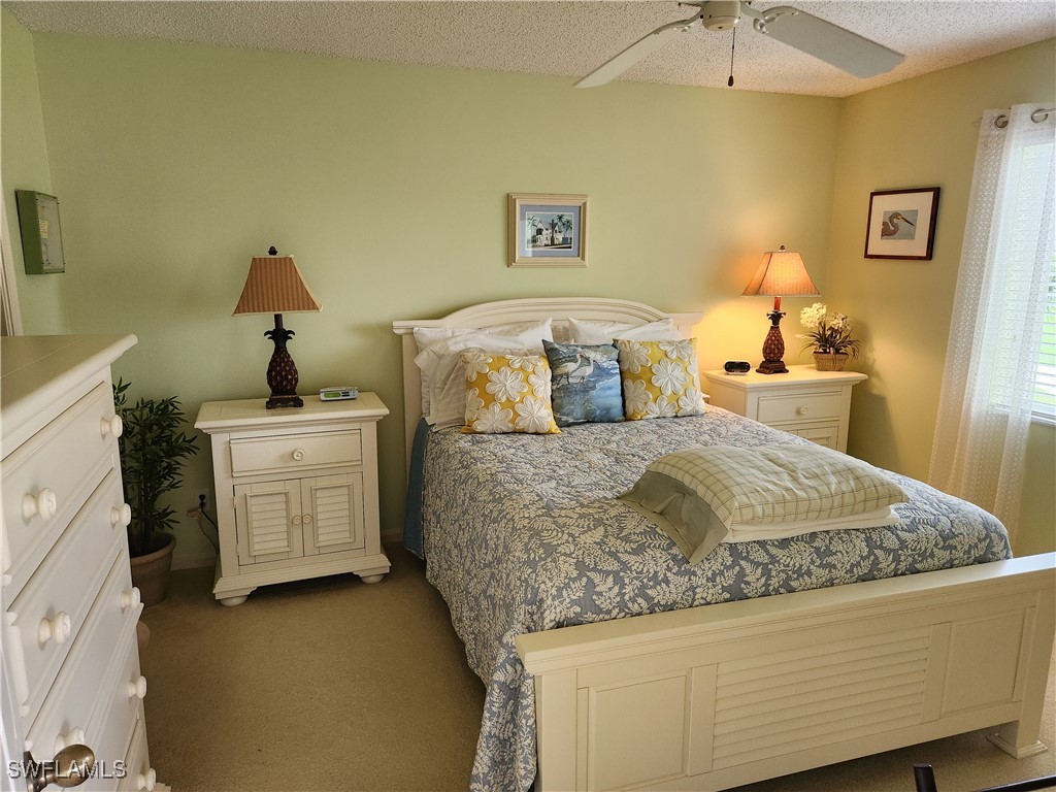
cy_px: 396
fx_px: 702
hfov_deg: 73.9
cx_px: 528
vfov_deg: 58.9
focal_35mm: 23
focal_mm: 5.4
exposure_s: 1/120
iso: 320
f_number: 1.8
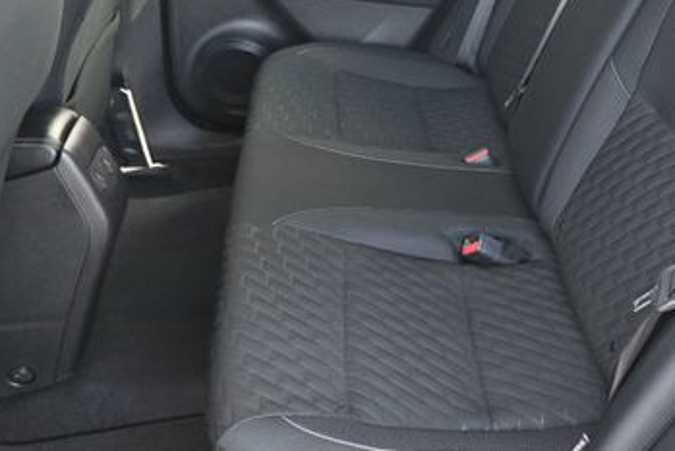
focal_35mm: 44
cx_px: 551
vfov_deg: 30.0
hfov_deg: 42.3
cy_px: 112
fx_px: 825
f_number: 3.5
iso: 720
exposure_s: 1/125
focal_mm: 16
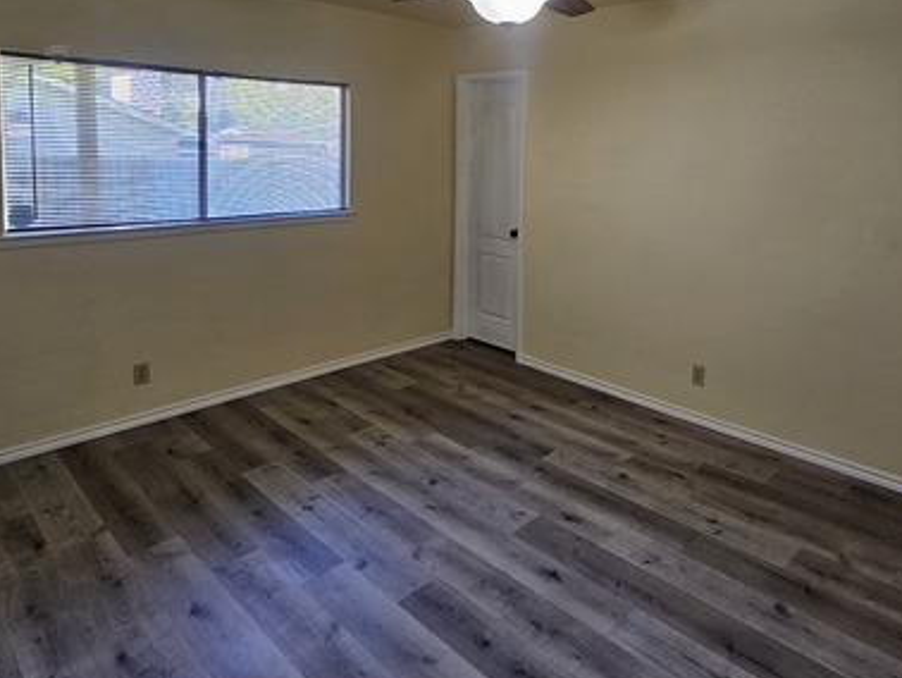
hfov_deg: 75.3
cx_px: 554
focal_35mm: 22
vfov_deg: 58.3
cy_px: 179
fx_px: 574
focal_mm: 2.2
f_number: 2.2
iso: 200
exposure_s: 1/60
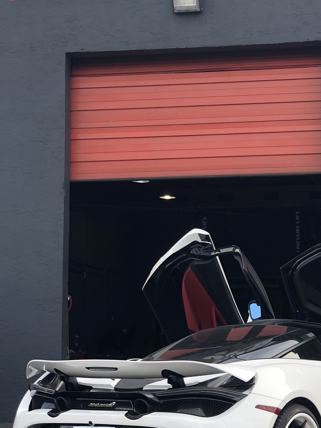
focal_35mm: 93
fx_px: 1149
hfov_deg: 15.7
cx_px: 283
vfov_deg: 21.1
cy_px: 256
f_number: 2.4
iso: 16
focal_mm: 6
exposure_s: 1/156
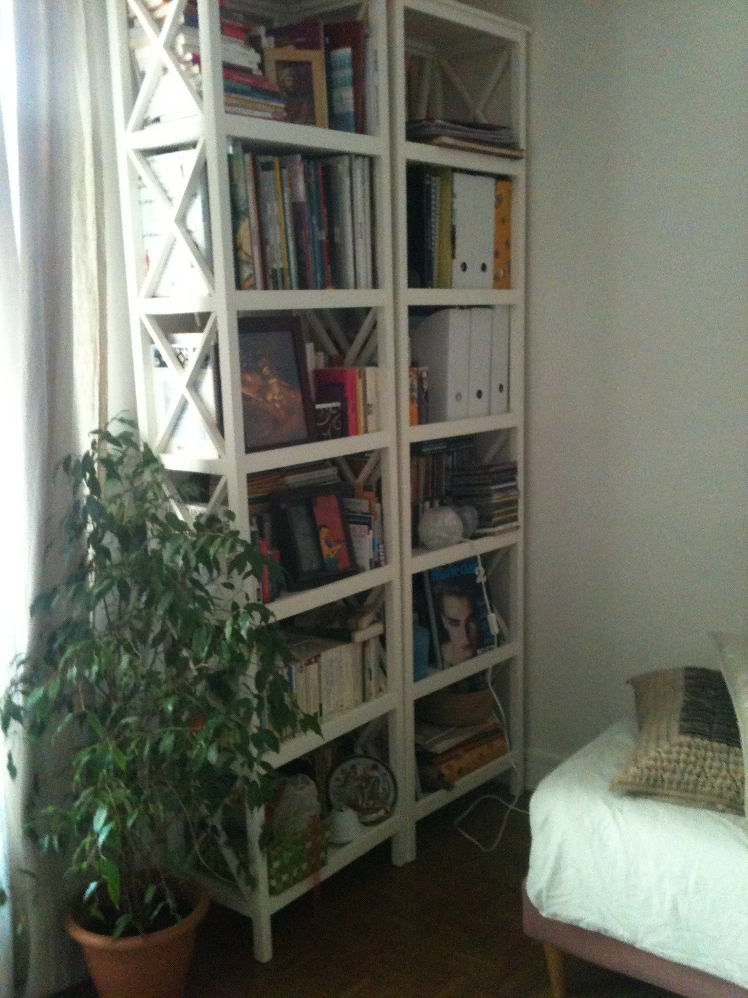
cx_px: 374
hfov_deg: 40.7
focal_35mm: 35
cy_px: 499
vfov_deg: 52.6
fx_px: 1008
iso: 400
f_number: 2.8
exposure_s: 1/15
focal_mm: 3.85
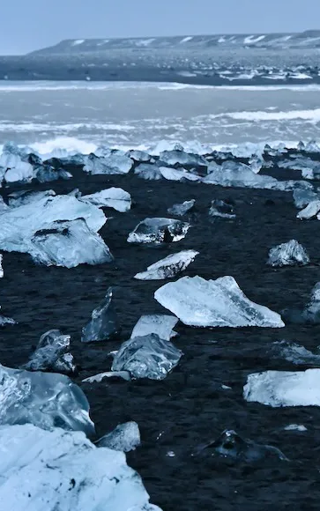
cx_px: 340
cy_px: 196
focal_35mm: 170
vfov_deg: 12.3
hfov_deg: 7.7
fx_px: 2370
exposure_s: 1/25
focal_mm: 88
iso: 6400
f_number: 6.3
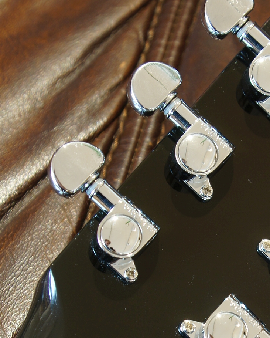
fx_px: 1758
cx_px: 266
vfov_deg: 10.9
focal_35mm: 176
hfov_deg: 8.7
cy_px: 287
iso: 100
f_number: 7.1
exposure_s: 1/2.5
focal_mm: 50
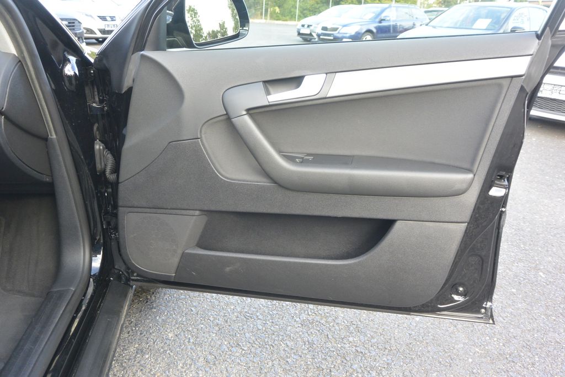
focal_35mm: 28
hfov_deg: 65.5
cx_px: 282
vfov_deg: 46.4
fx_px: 439
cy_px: 188
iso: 400
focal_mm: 10.7
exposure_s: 1/80
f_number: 3.5
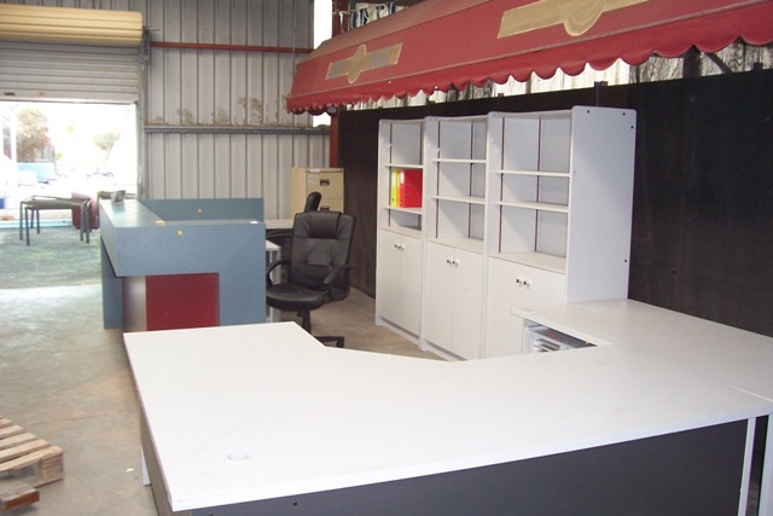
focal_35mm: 34
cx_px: 386
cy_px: 258
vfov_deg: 38.9
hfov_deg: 55.8
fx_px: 730
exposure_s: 1/90
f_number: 2.7
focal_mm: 5.6
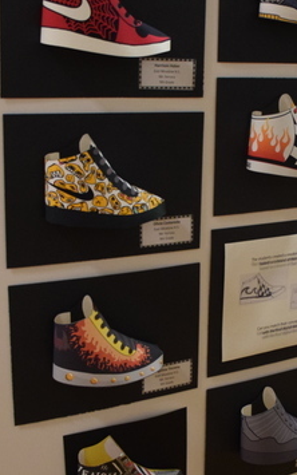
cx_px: 226
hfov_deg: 20.8
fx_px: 803
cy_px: 252
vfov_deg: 33.0
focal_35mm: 62
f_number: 3.5
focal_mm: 18
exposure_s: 1/60
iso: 2000
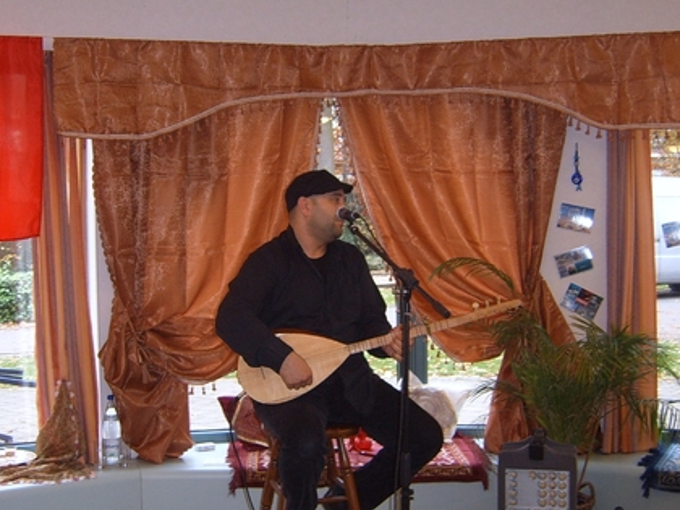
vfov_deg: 29.1
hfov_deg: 38.1
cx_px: 278
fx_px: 982
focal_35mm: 50
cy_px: 253
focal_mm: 5.8
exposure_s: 1/30
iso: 69
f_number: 2.8
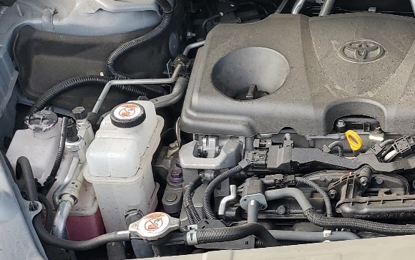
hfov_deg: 25.1
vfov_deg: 17.2
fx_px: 860
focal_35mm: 76
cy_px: 148
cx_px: 462
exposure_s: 1/1000
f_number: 1.5
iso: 50
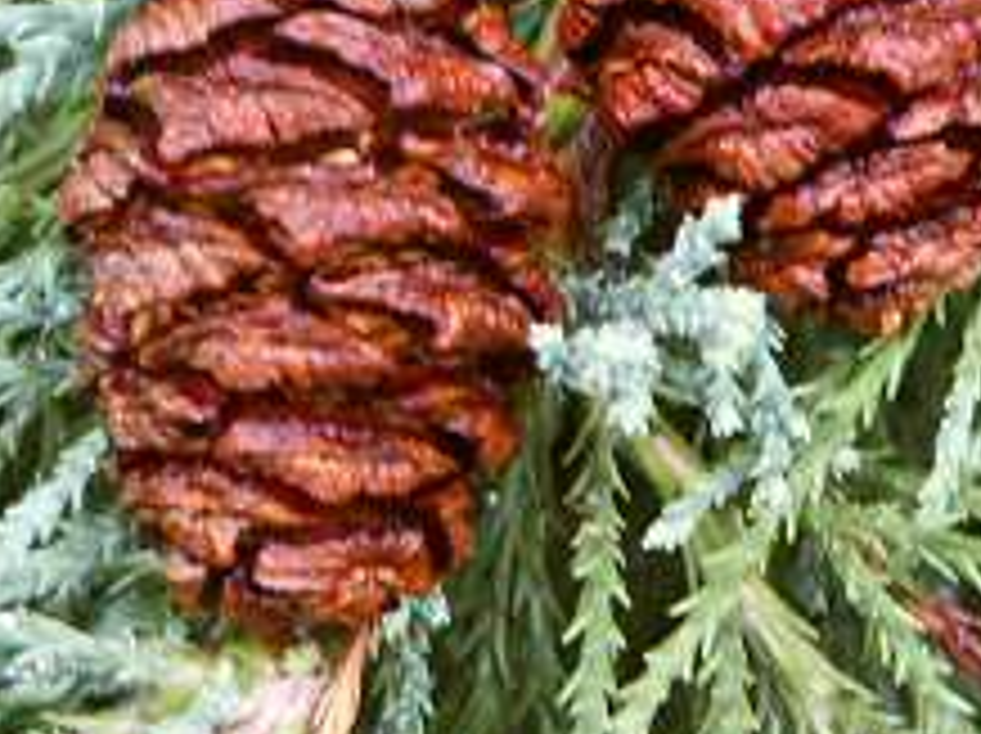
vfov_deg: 5.1
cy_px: 153
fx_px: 8266
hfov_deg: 6.8
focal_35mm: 292
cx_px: 508
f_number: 3.6
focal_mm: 21.53
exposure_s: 1/45
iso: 200
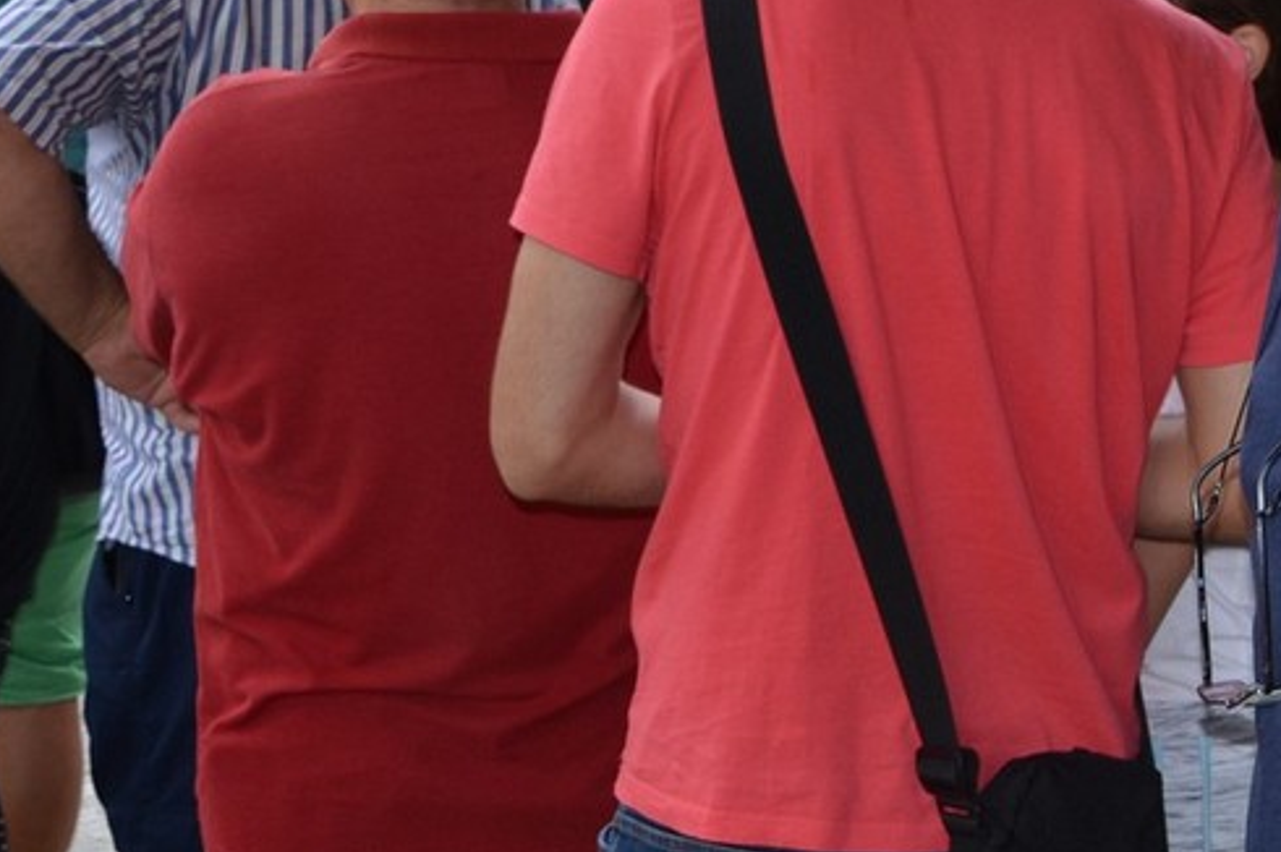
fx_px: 3236
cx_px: 1357
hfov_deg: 21.4
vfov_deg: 14.6
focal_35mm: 91
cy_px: -136
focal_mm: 22
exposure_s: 1/125
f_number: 4
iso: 140
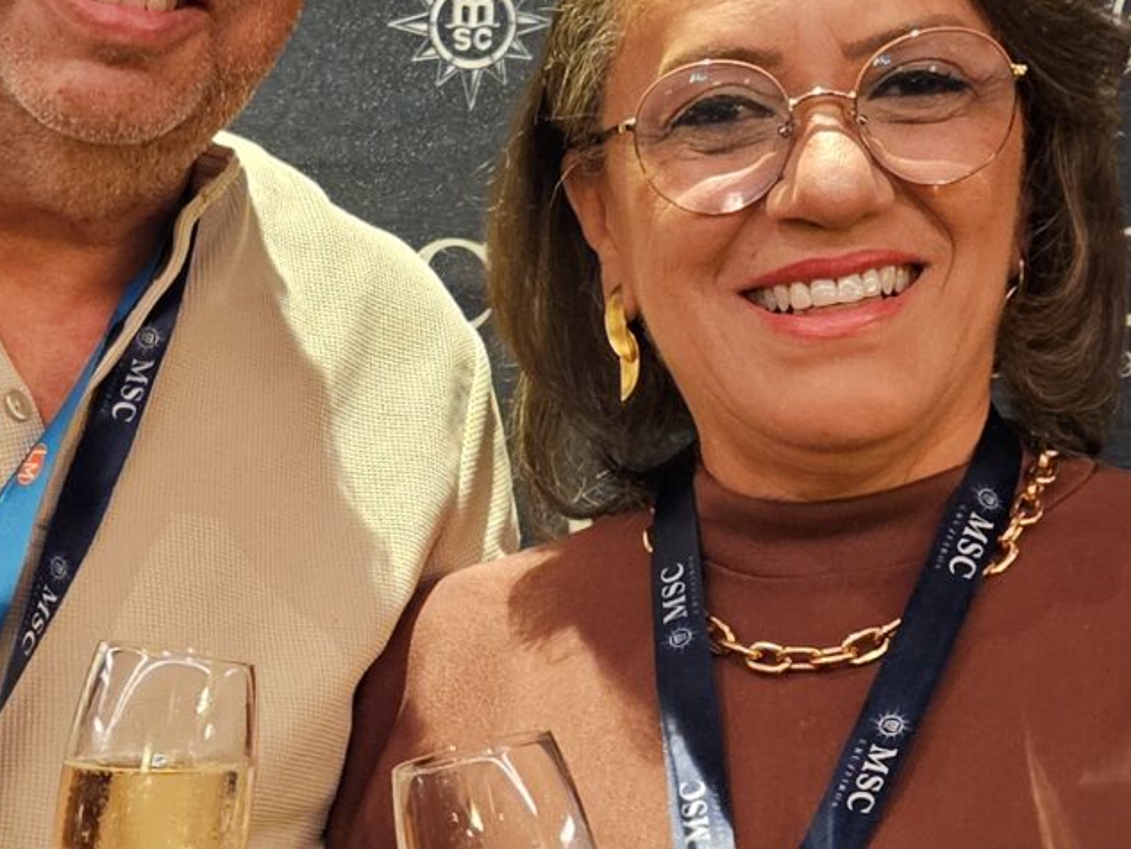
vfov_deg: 15.8
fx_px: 3039
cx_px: 375
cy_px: 697
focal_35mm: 93
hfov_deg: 21.0
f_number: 1.8
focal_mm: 5.4
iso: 640
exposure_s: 1/24
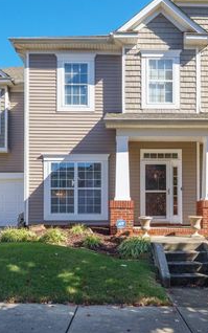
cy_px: 160
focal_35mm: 25
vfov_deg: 72.1
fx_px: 228
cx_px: 117
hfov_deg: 48.9
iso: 400
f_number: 8
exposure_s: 1/4000
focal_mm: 10.5
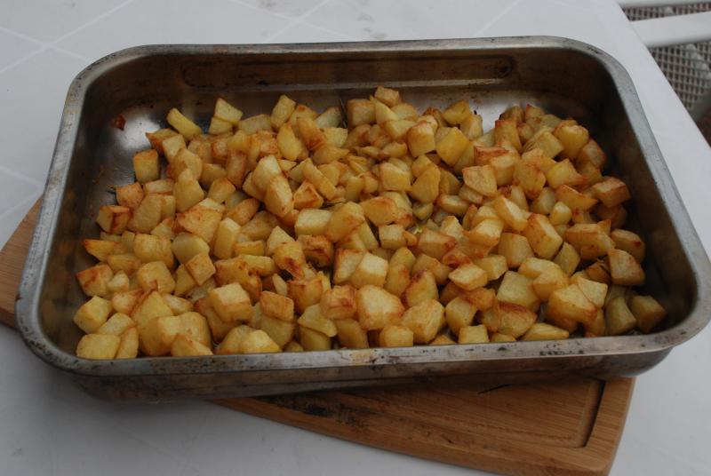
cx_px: 356
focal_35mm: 48
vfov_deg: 28.2
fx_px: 949
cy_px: 238
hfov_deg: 41.1
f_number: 9
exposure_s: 1/320
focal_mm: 32
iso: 400
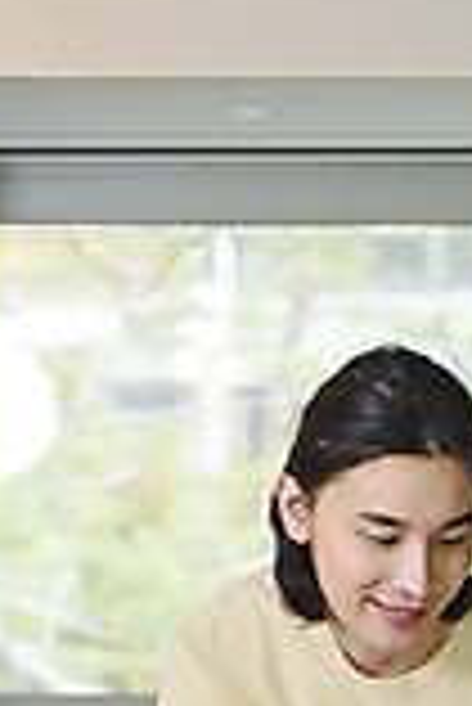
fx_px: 3002
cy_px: 724
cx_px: 416
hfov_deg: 9.0
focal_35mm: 153
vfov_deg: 13.2
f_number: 3.2
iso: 200
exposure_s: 1/100
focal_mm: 60
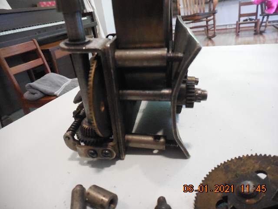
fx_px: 201
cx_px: 139
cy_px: 104
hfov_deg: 69.4
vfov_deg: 54.9
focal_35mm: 25
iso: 1600
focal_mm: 4.5
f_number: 3.7
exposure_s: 1/40
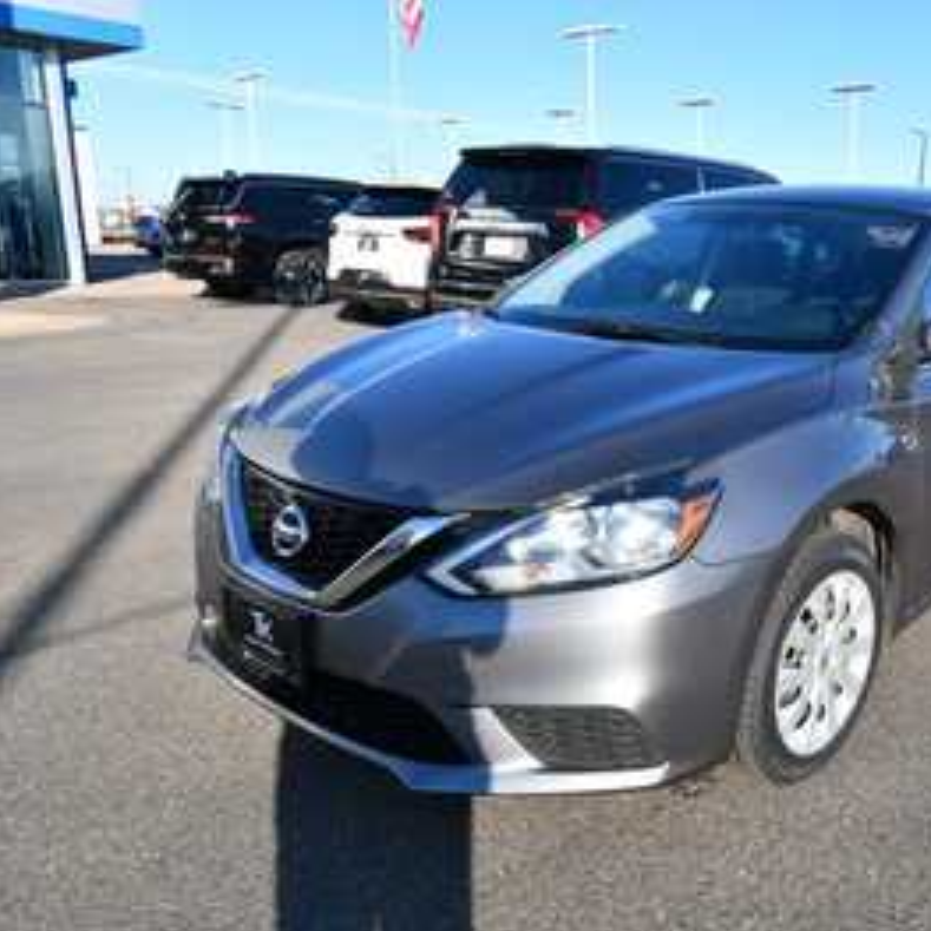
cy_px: 469
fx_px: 943
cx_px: 697
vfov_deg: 52.5
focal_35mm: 31
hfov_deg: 50.4
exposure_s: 1/250
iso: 140
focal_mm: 16
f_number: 8
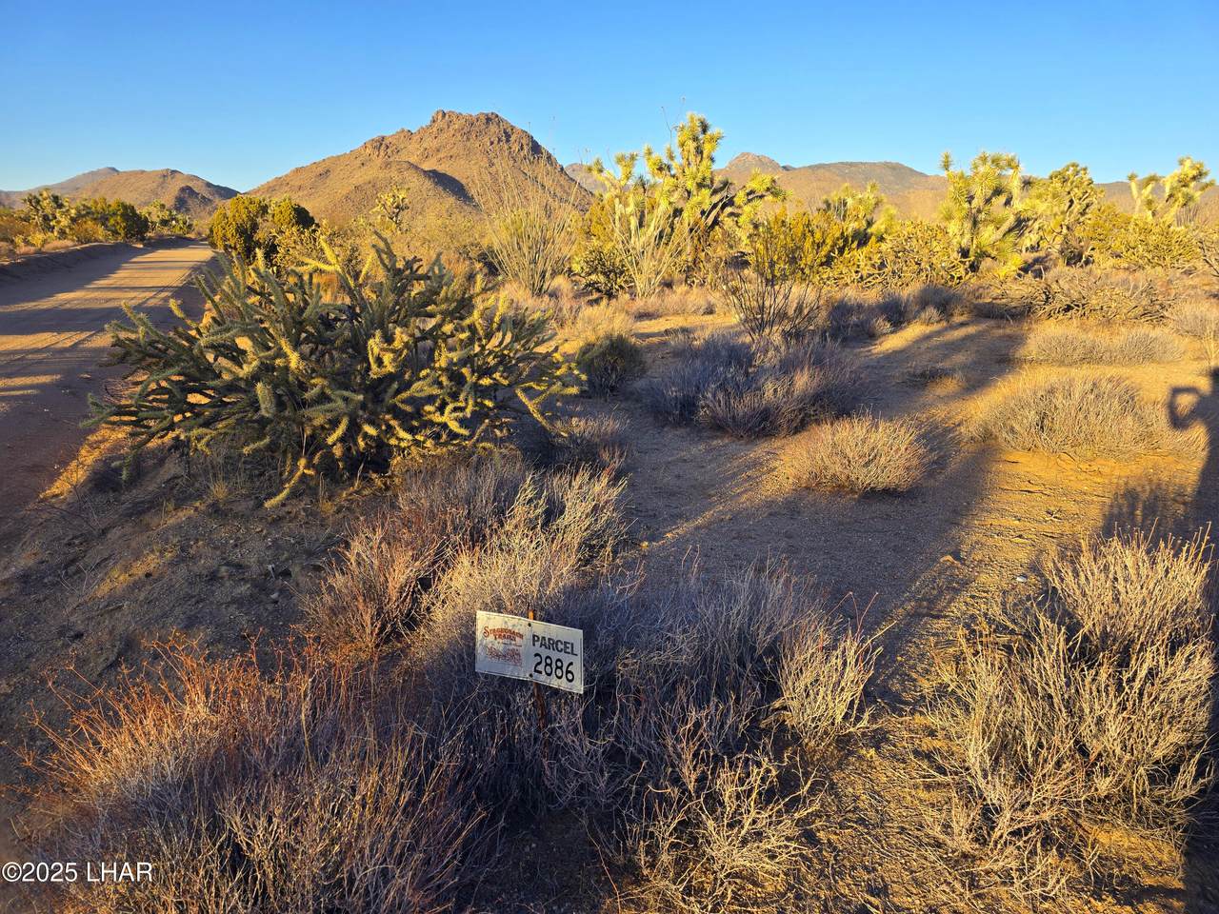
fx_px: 810
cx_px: 610
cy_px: 457
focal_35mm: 23
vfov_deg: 58.9
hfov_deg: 73.9
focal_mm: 6.3
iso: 12
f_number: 1.7
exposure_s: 1/232
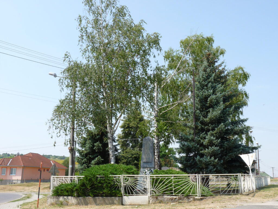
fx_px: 345
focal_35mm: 43
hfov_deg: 43.9
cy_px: 104
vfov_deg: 33.6
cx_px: 139
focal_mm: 7.6
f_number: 5.6
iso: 100
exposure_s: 1/320
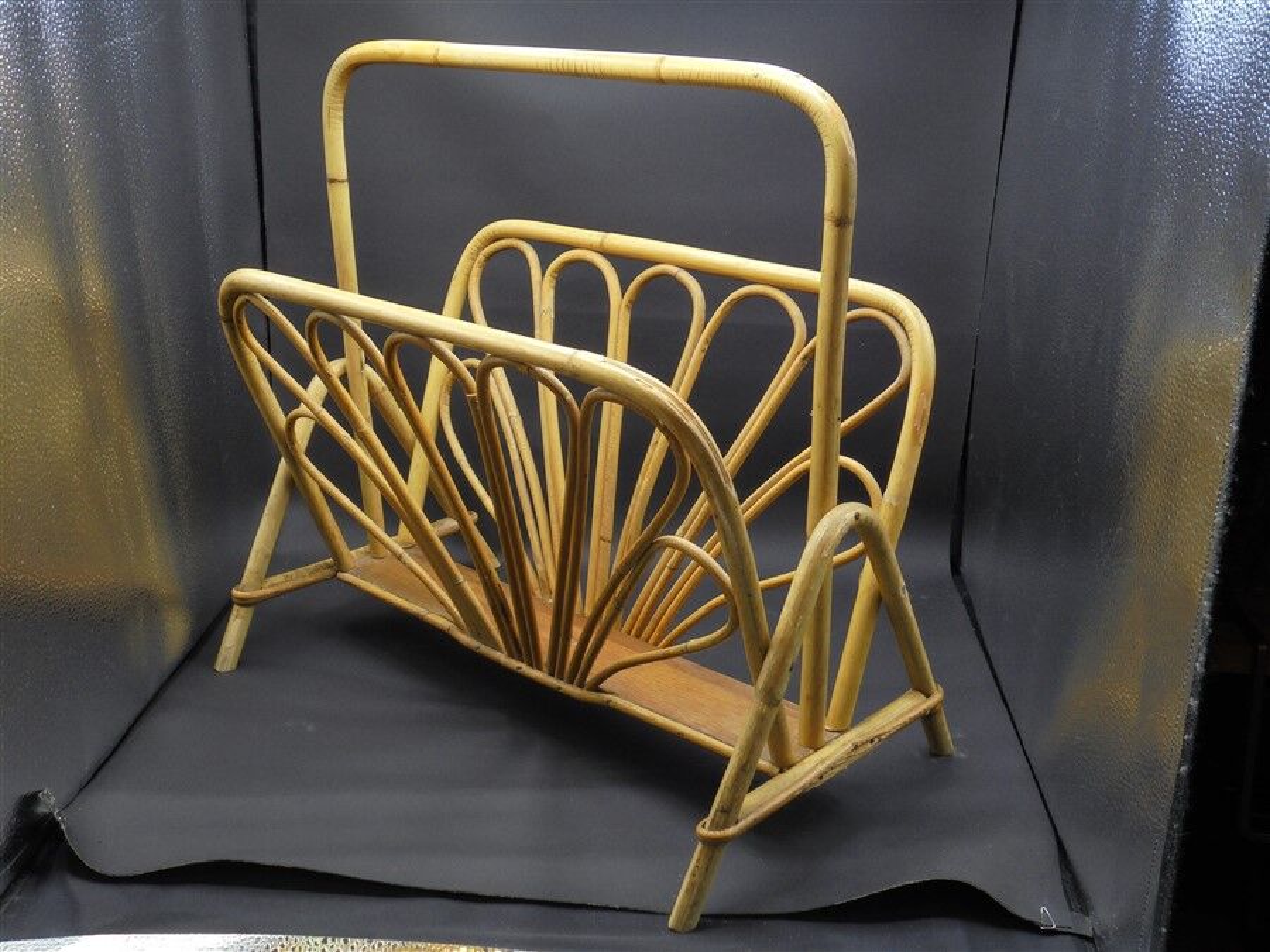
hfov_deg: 49.0
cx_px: 635
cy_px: 476
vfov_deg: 37.7
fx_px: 1394
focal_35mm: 38
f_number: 4.2
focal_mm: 6.9
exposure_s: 1/60
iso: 100
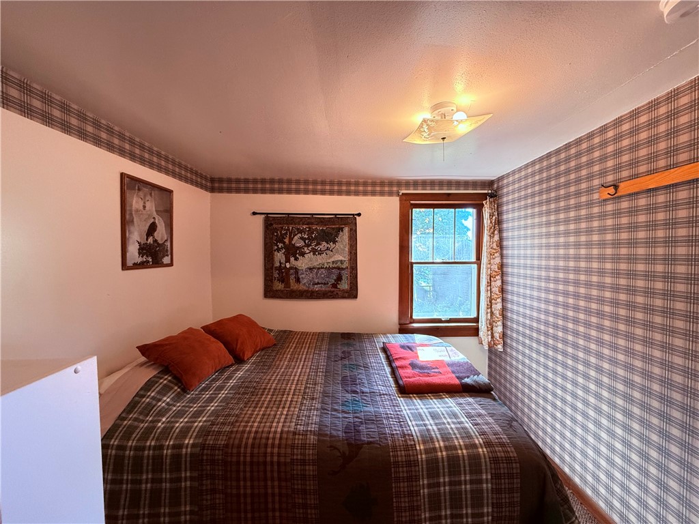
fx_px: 283
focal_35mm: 14
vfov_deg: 85.7
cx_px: 350
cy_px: 262
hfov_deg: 102.1
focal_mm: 2.22
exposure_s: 1/62
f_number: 2.2
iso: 400
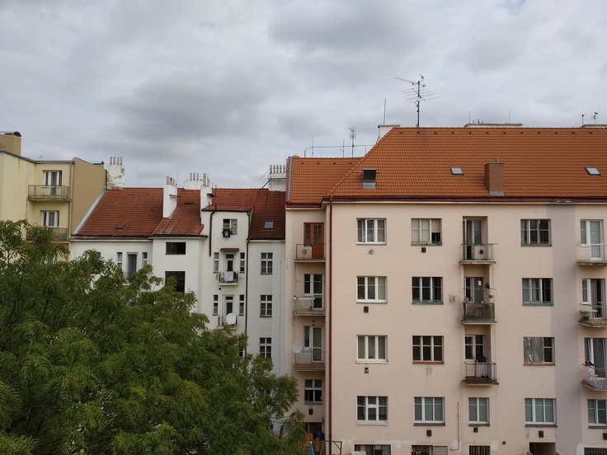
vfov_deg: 53.1
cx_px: 304
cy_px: 228
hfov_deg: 67.3
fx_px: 456
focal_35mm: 26
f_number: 2.2
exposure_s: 1/1158
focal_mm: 3.82
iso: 100
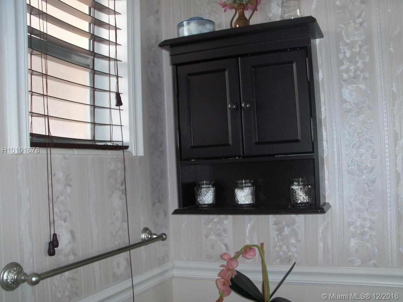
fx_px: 407
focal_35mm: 35
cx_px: 202
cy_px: 151
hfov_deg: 52.6
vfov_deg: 40.7
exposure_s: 1/30
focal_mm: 6.3
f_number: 3
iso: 100
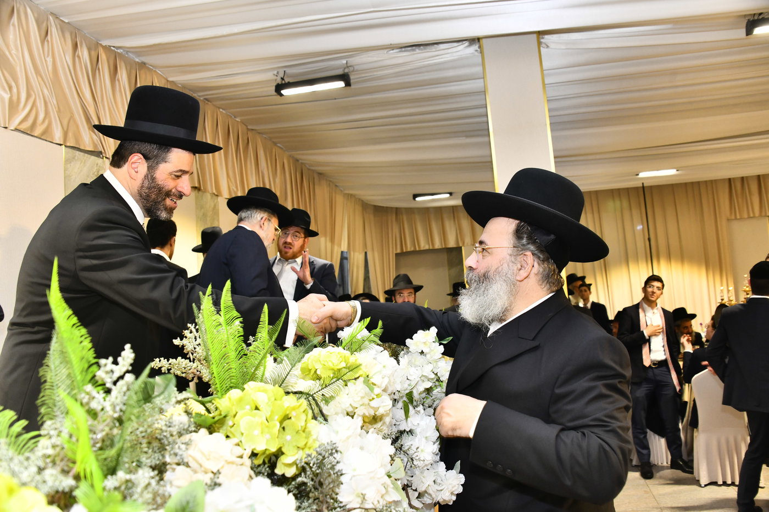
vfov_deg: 46.4
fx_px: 598
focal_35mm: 28
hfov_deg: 65.5
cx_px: 384
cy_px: 256
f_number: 5.6
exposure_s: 1/125
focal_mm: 28
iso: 1250
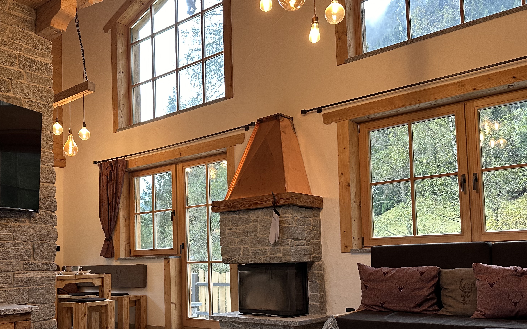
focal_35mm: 35
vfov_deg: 35.8
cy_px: 226
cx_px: 214
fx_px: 503
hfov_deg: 55.0
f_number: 1.78
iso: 200
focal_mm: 6.86
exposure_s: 1/100
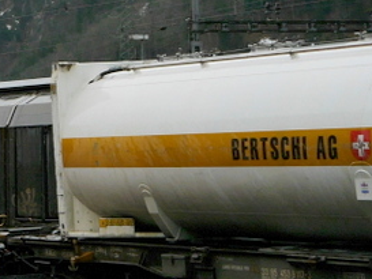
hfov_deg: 11.7
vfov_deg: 9.7
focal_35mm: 153
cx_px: -356
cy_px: 123
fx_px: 1645
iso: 160
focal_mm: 19
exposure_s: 1/60
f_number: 4.1
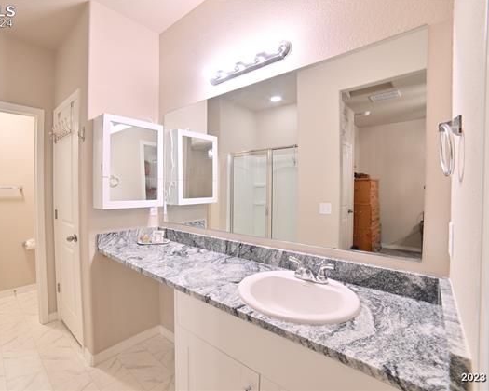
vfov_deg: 80.4
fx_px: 232
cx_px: 197
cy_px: 194
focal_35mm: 16
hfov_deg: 92.0
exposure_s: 3
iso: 64
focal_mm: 14
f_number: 14
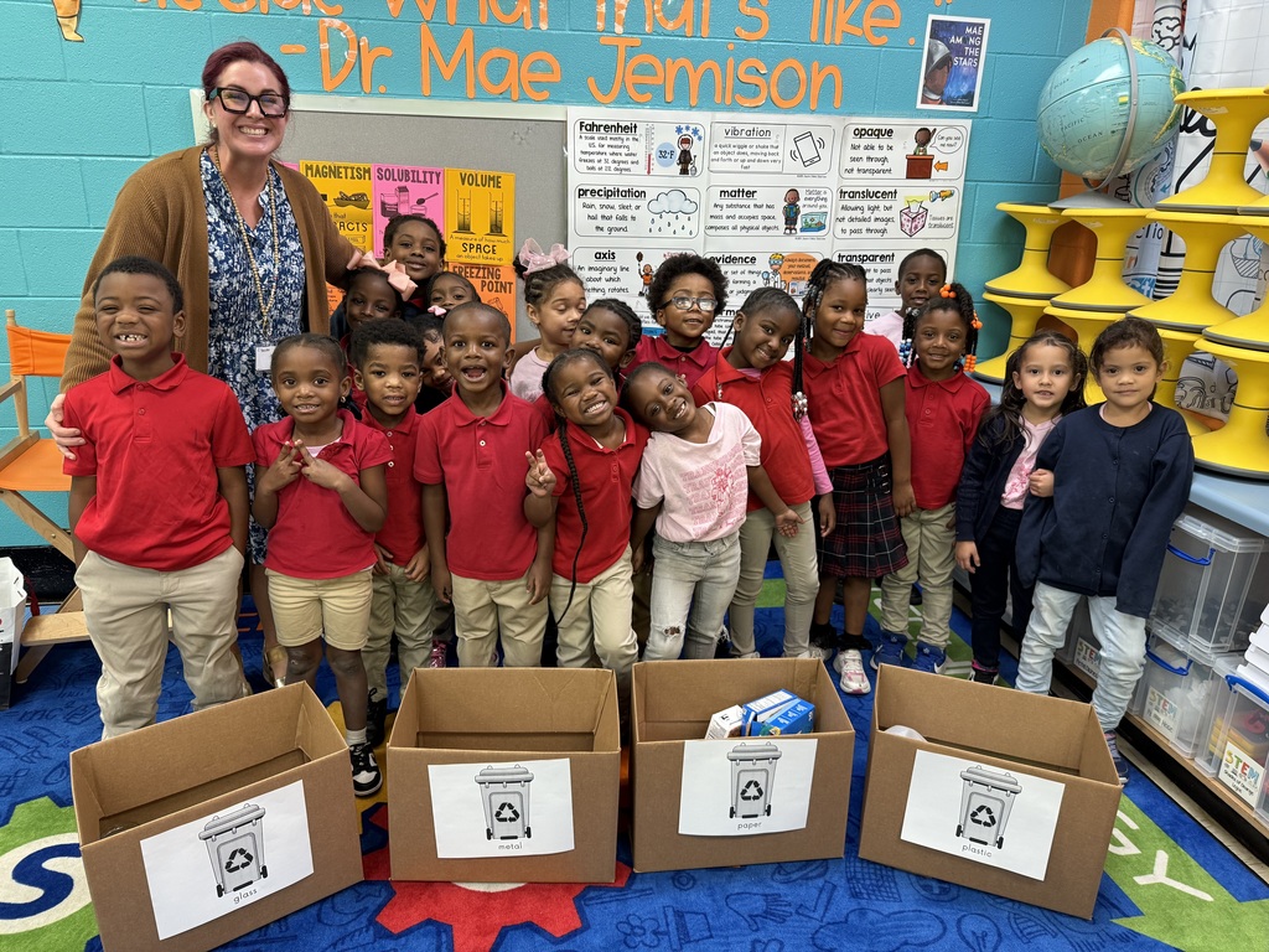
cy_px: 476
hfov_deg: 71.6
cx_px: 634
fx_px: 880
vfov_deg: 56.8
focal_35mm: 24
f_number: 1.78
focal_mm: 6.76
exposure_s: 1/60
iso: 250
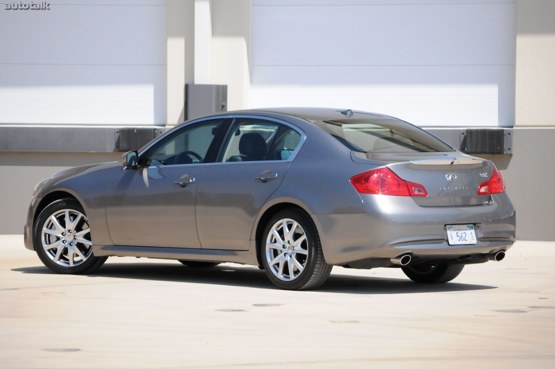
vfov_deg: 7.5
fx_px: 2818
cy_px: 184
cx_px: 278
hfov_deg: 11.2
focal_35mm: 183
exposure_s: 1/8000
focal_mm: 122
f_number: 5.6
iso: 2000
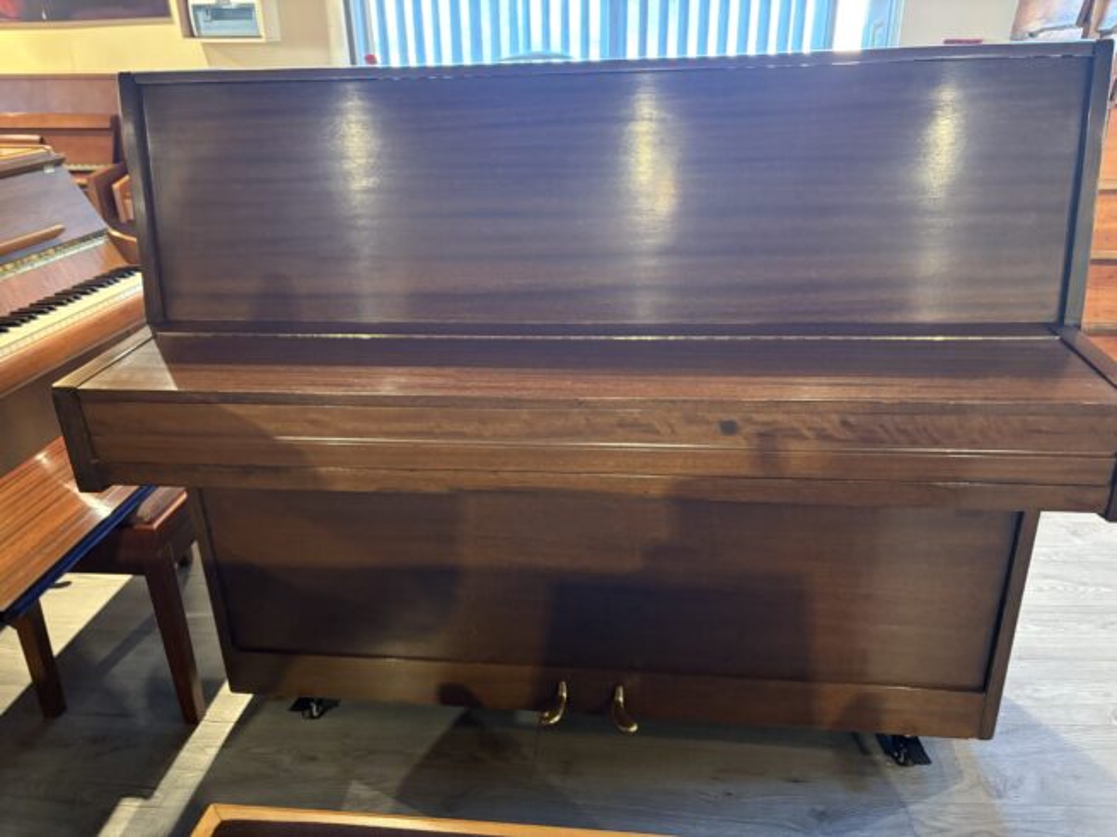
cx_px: 558
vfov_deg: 53.0
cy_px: 418
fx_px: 839
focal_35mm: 26
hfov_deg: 67.3
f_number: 1.6
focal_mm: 5.96
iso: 640
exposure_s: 1/25
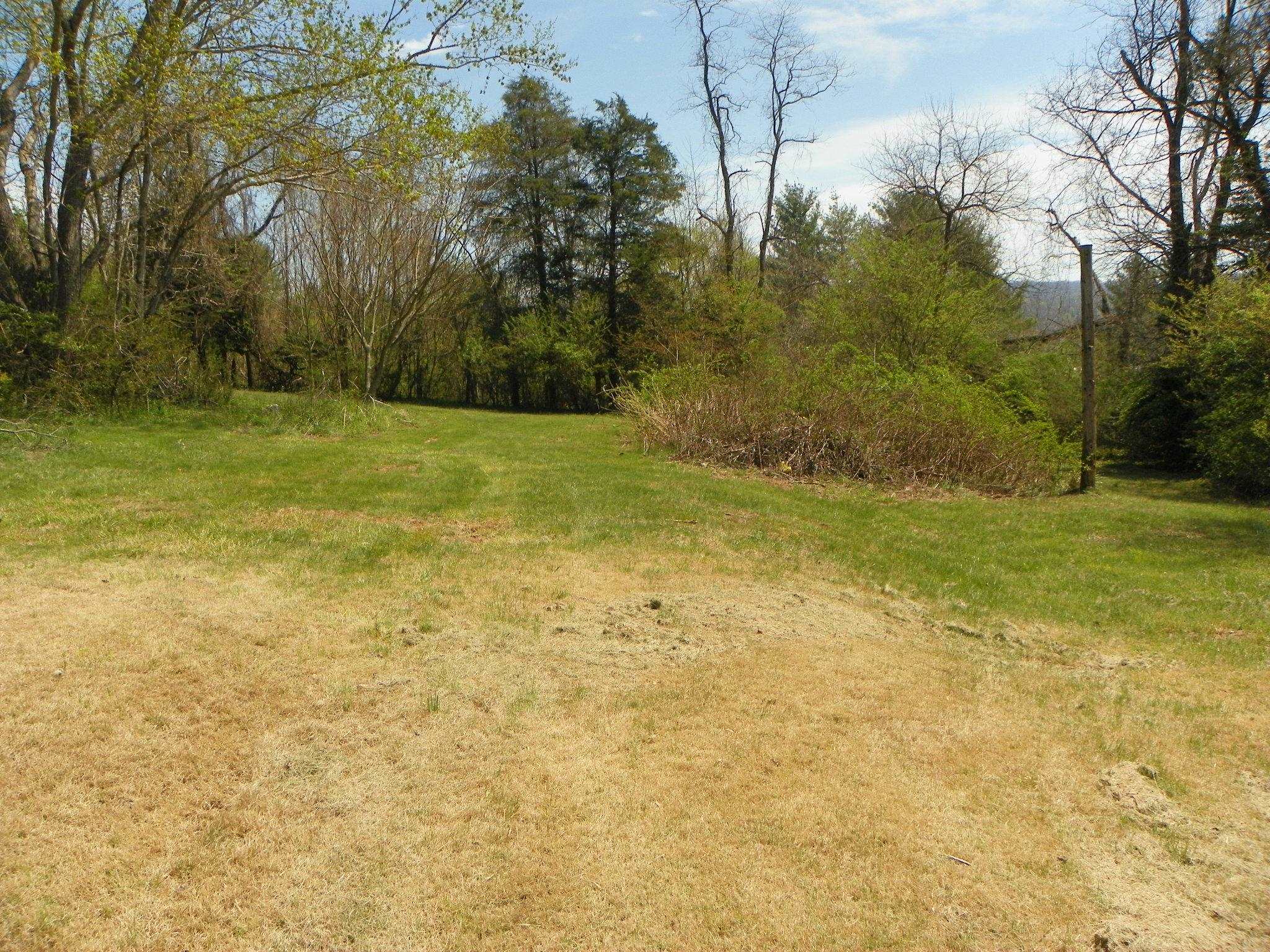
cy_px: 476
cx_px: 635
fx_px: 954
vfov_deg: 53.1
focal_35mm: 26
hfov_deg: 67.3
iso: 64
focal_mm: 4.6
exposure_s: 1/500
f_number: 5.6
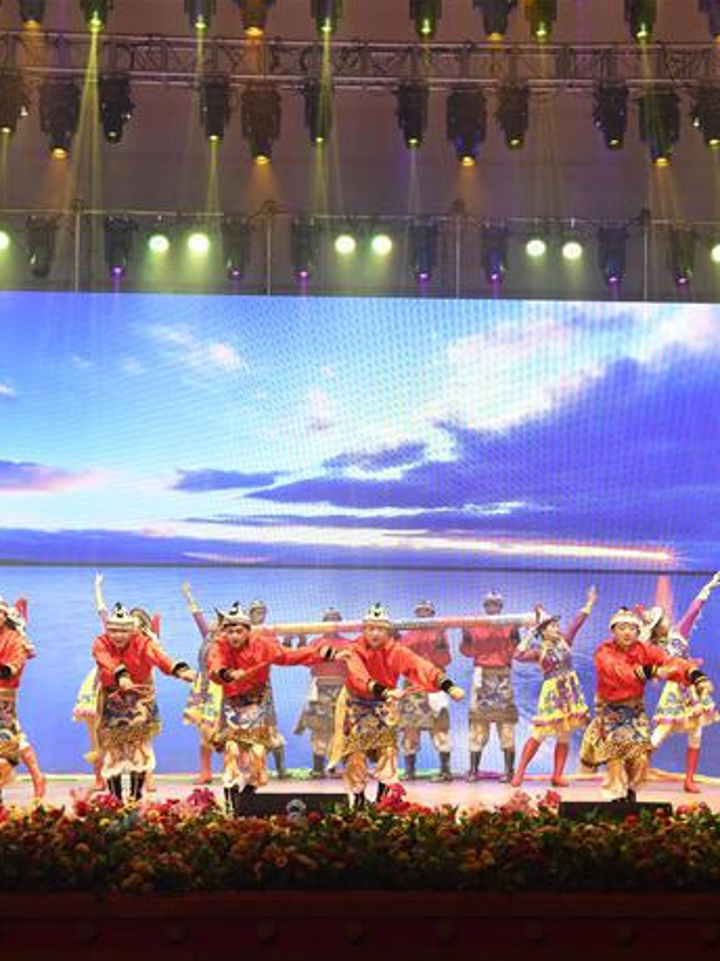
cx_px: 404
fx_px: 2358
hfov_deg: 17.4
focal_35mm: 85
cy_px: 486
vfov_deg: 23.0
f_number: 5
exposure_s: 1/100
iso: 800
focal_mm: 58
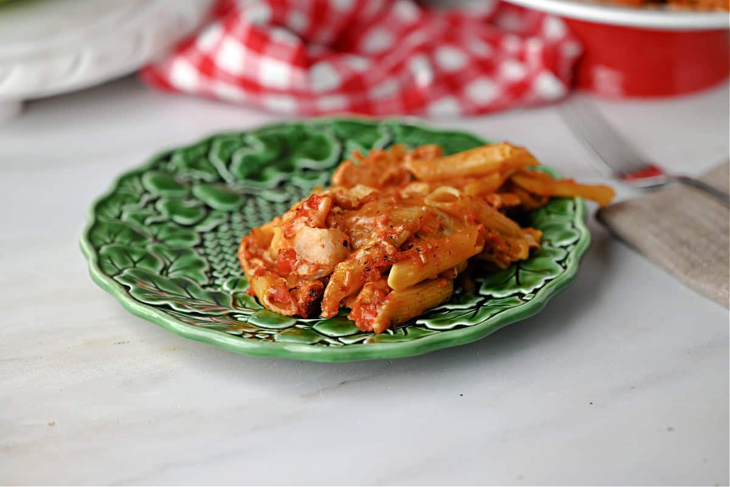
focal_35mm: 105
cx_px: 365
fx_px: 2130
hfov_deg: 19.4
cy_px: 244
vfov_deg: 13.1
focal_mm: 105
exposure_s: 1/250
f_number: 4
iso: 250
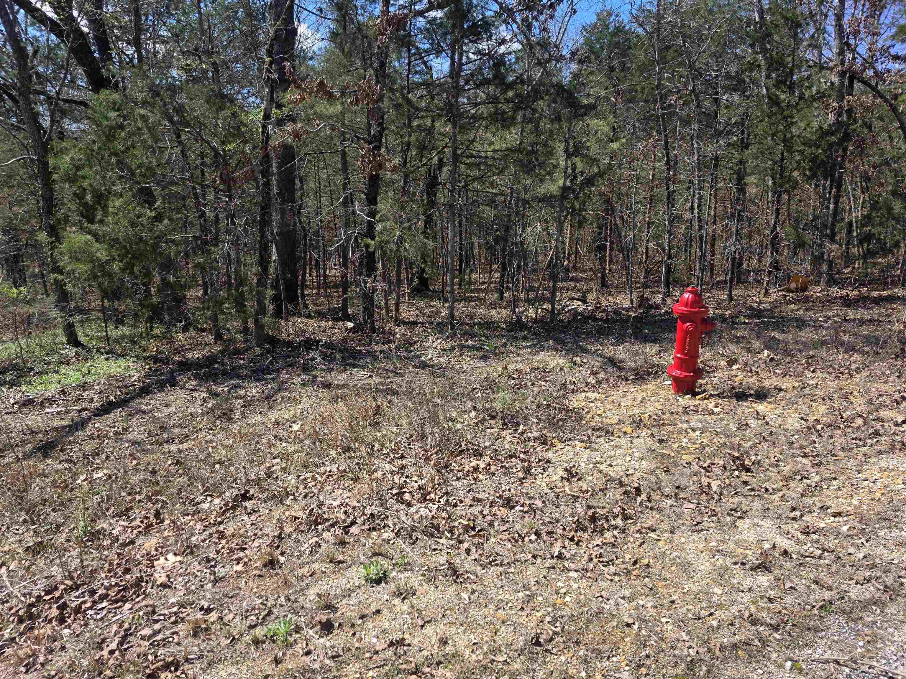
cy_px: 340
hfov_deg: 73.9
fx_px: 602
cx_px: 453
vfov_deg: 58.9
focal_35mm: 23
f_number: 1.7
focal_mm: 6.3
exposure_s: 1/2010
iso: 80
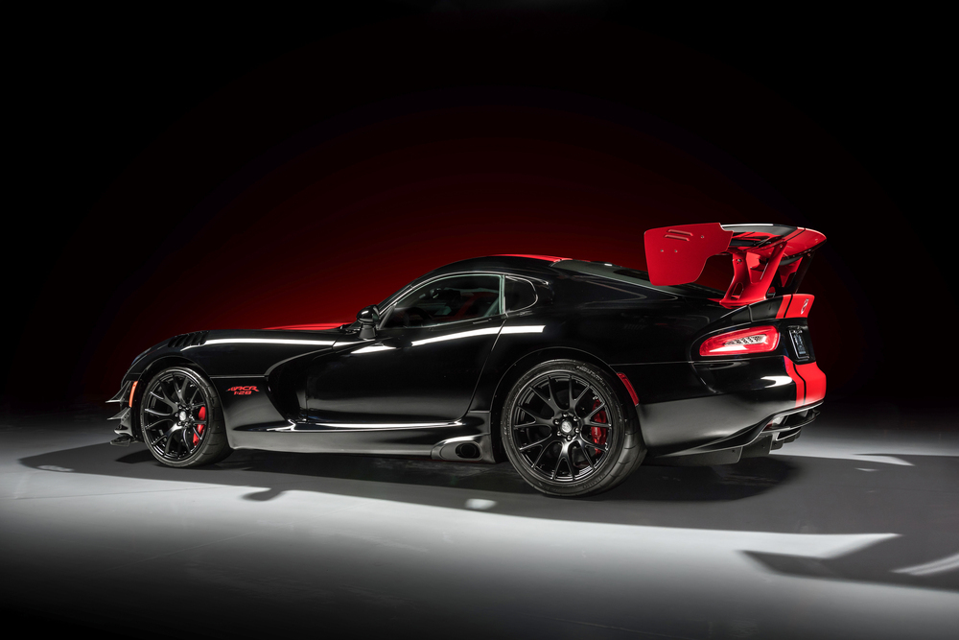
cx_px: 480
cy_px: 320
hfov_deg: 53.1
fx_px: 959
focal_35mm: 36
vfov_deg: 36.9
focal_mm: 36
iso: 640
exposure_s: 1/200
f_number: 13
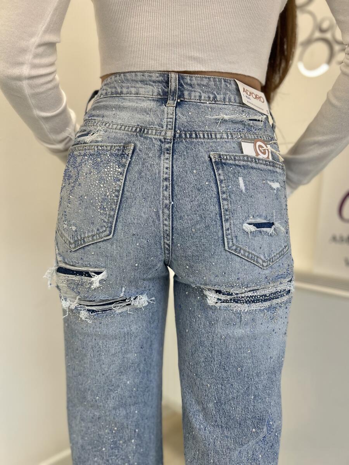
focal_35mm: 26
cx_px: 174
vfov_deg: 67.3
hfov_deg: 53.1
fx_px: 350
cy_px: 232
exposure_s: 1/100
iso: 50
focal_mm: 5.7
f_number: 1.5
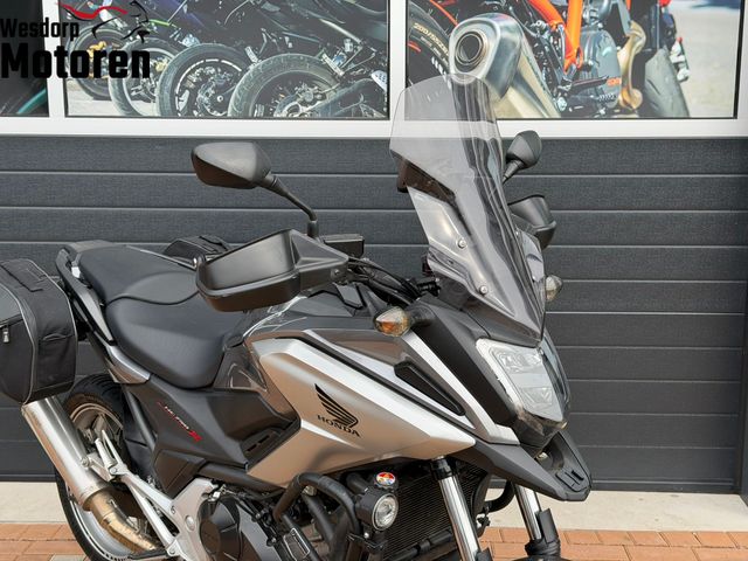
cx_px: 374
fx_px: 1037
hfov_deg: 39.7
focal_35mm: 48
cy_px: 280
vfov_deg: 30.3
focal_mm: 6.76
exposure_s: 1/1055
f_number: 1.78
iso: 80
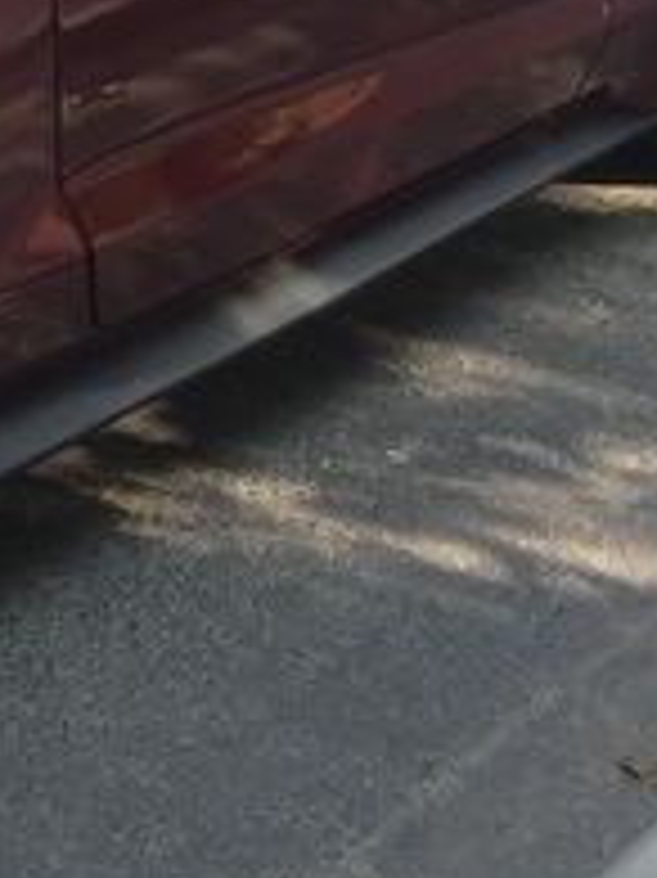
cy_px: -90
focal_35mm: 119
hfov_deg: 11.1
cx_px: -729
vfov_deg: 16.1
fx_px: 3015
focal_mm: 4.15
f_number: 2.2
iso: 32
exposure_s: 1/732
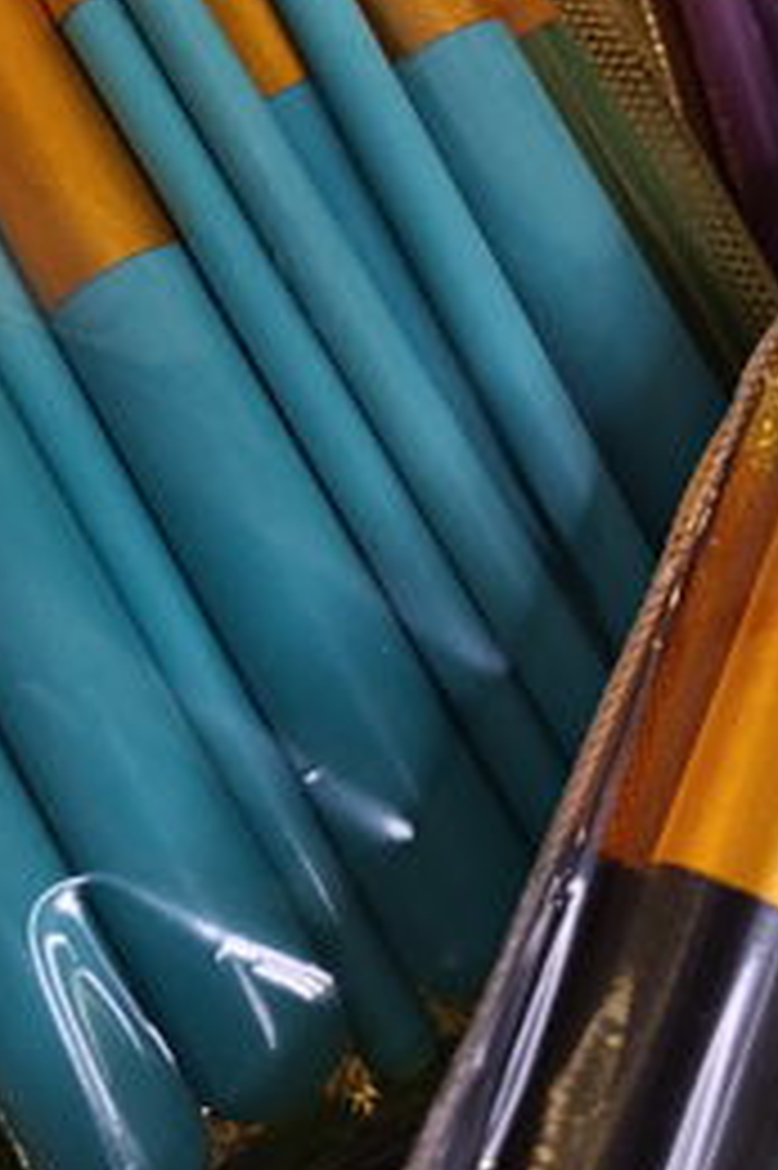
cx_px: 202
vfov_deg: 38.1
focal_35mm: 49
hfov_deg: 27.1
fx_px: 1590
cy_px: 155
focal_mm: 6.14
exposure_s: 1/100
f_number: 1.6
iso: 400
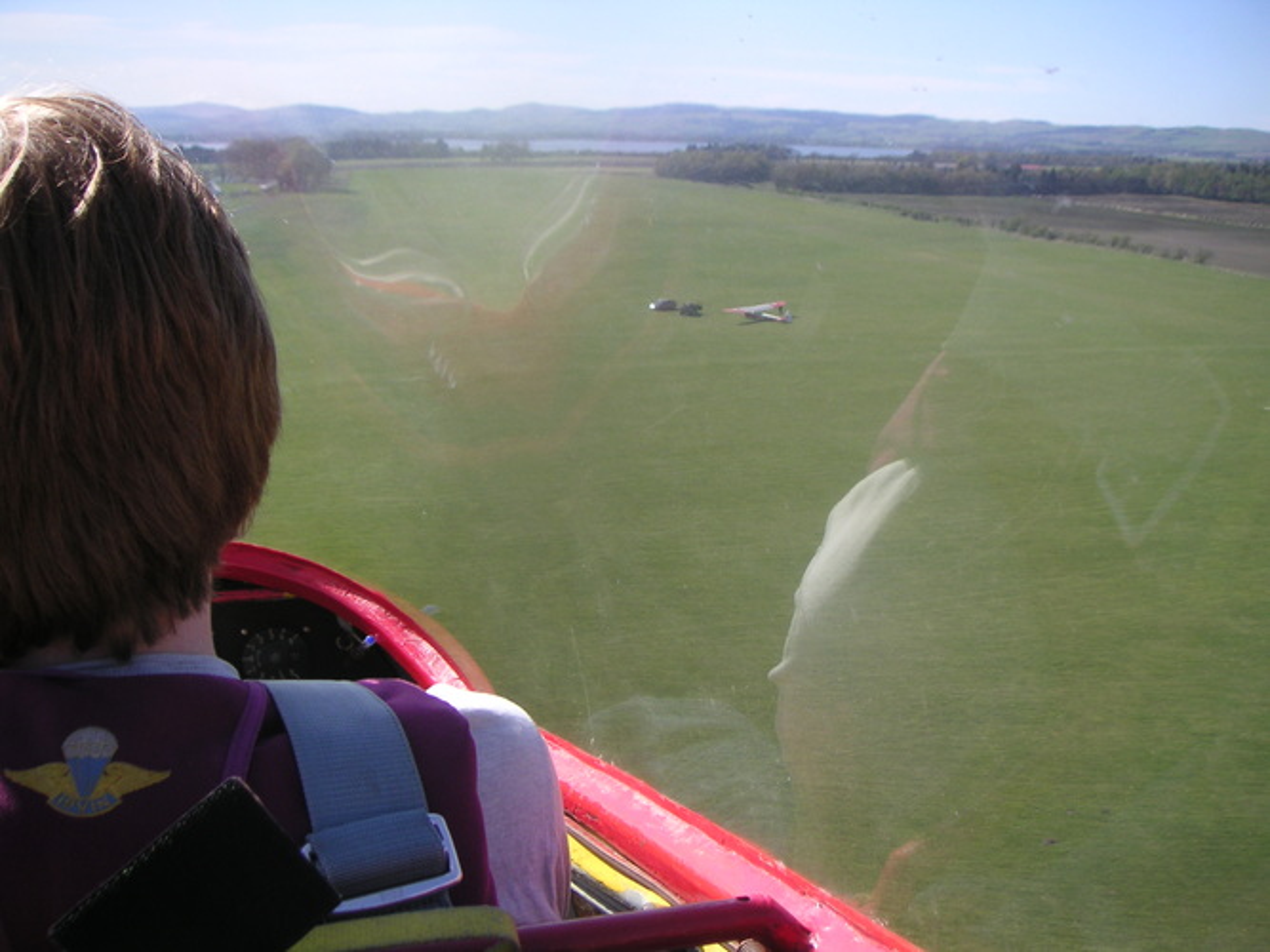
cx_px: 635
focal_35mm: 38
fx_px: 1394
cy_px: 476
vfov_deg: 37.7
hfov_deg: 49.0
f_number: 2.8
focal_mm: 6
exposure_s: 1/500
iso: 50
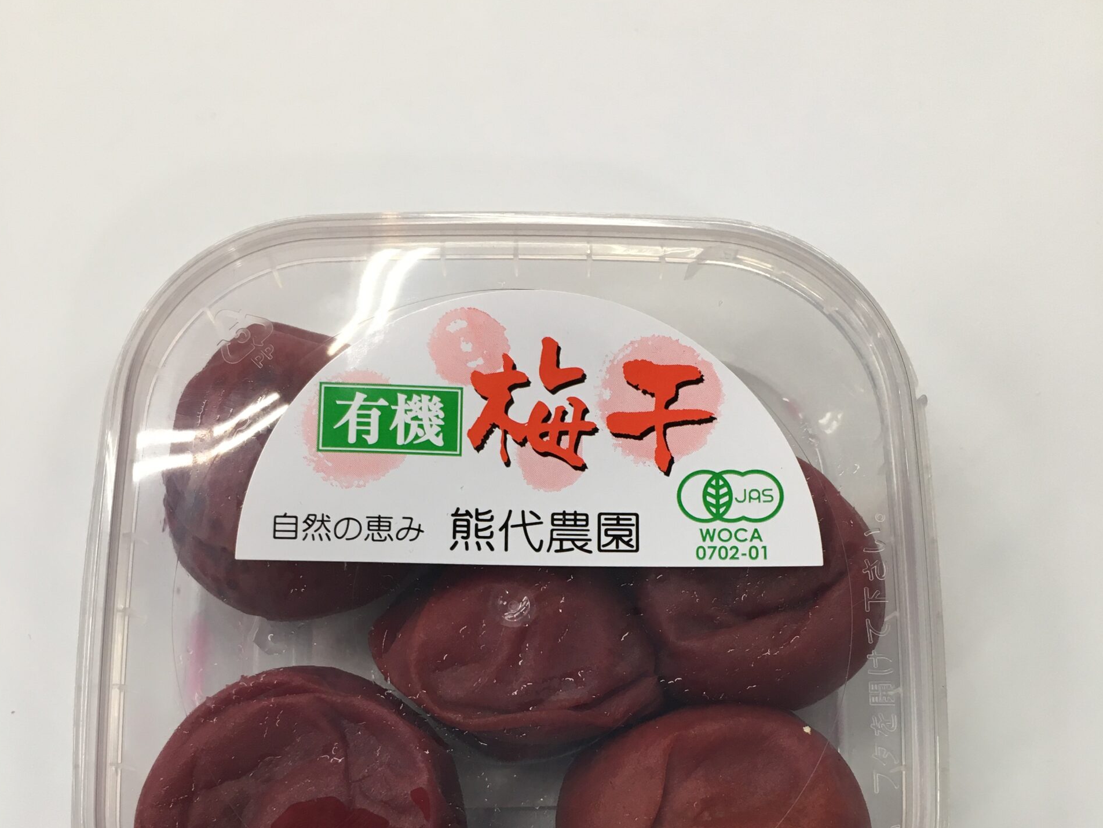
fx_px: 1243
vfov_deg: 35.7
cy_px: 652
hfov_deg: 47.9
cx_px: 548
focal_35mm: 39
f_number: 2.2
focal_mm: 4.15
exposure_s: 1/40
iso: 25
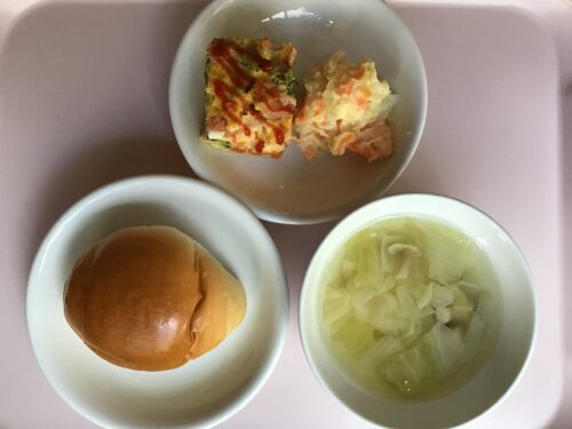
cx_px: 286
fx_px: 512
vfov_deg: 45.4
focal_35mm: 31
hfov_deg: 58.4
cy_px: 214
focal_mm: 3.3
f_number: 2.4
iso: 25
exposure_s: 1/30
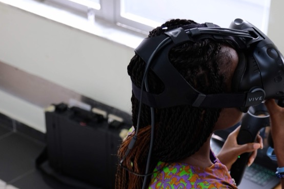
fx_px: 584
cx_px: 244
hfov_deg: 26.6
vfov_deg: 18.1
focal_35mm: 74
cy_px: 169
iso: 500
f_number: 2.8
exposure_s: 1/60
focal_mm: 27.4
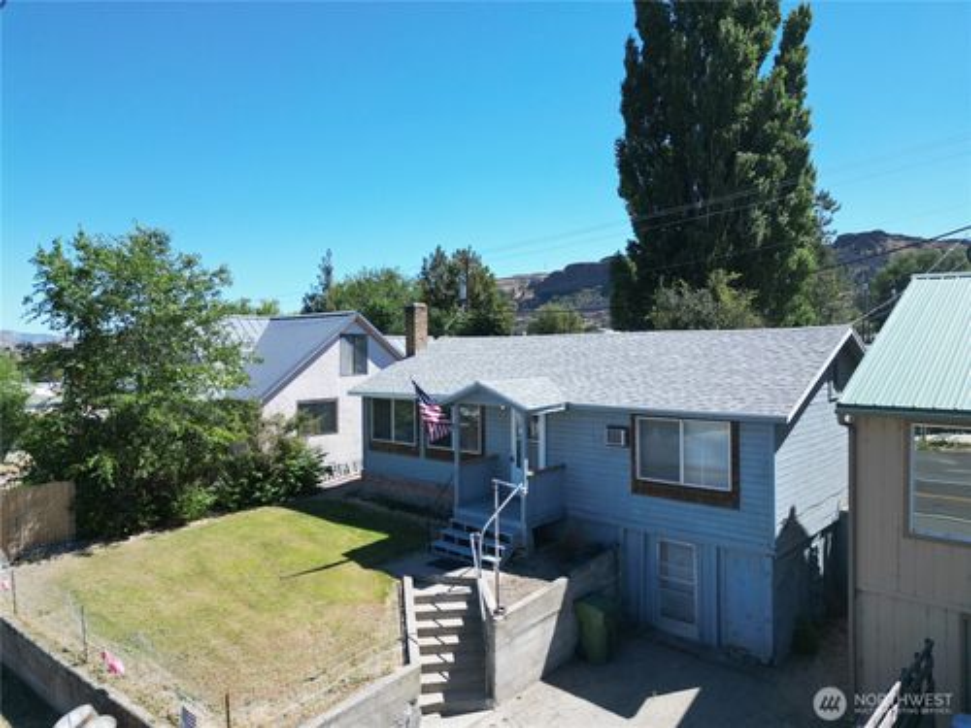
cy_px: 364
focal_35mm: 24
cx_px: 486
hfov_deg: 71.6
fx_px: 673
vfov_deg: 56.8
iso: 130
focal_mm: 6.72
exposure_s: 1/2000
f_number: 1.7
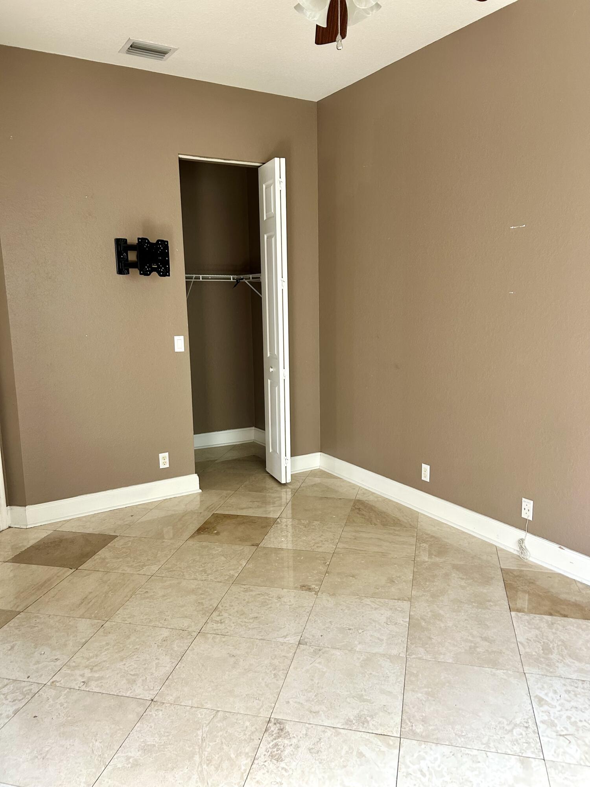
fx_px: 591
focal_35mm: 26
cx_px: 295
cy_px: 394
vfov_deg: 67.3
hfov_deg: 53.1
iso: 100
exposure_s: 1/121
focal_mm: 5.7
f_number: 1.5
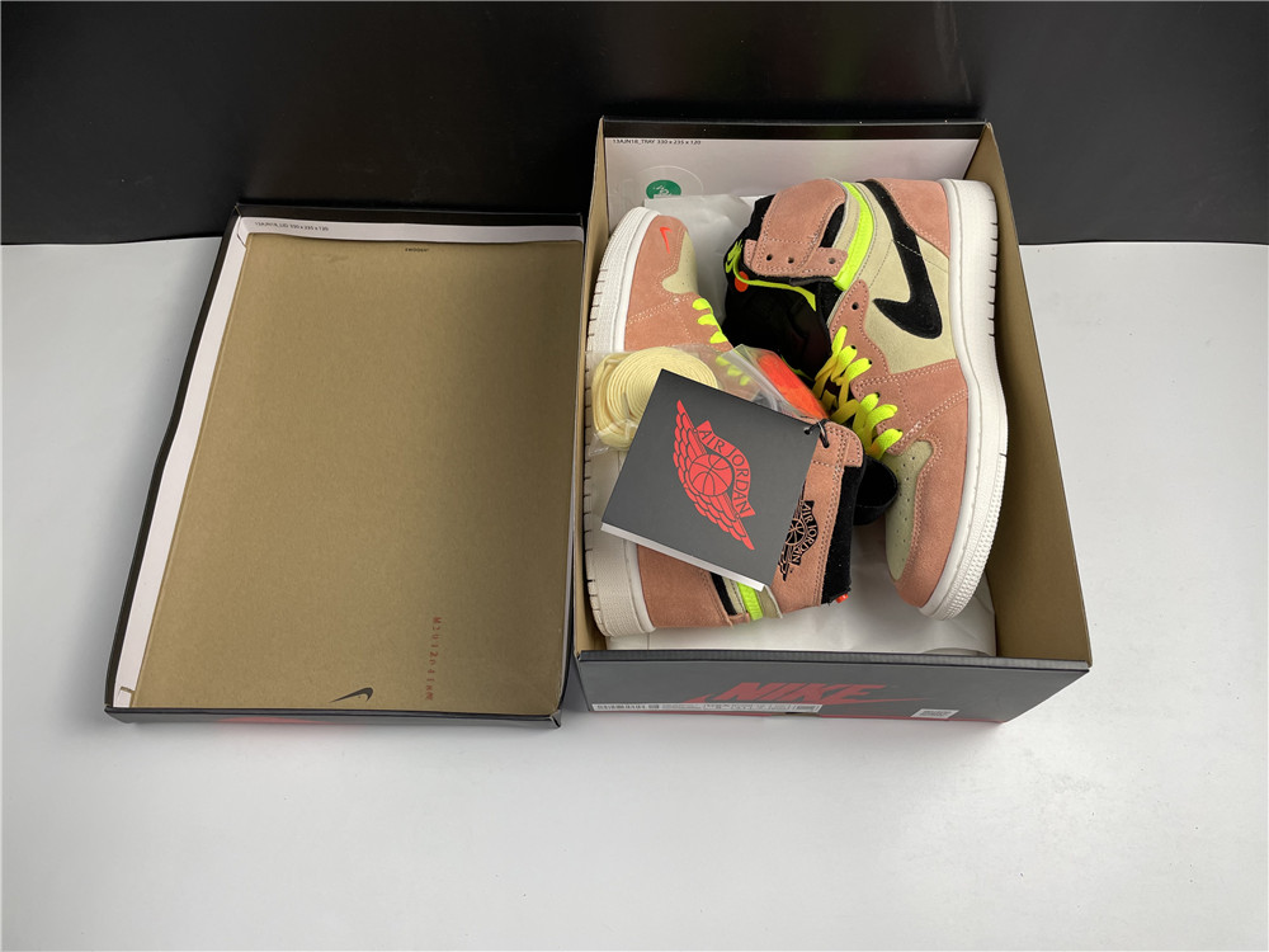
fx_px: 953
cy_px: 476
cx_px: 634
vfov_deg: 53.1
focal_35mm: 26
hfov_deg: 67.3
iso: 50
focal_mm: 4.2
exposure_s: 1/121
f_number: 1.6
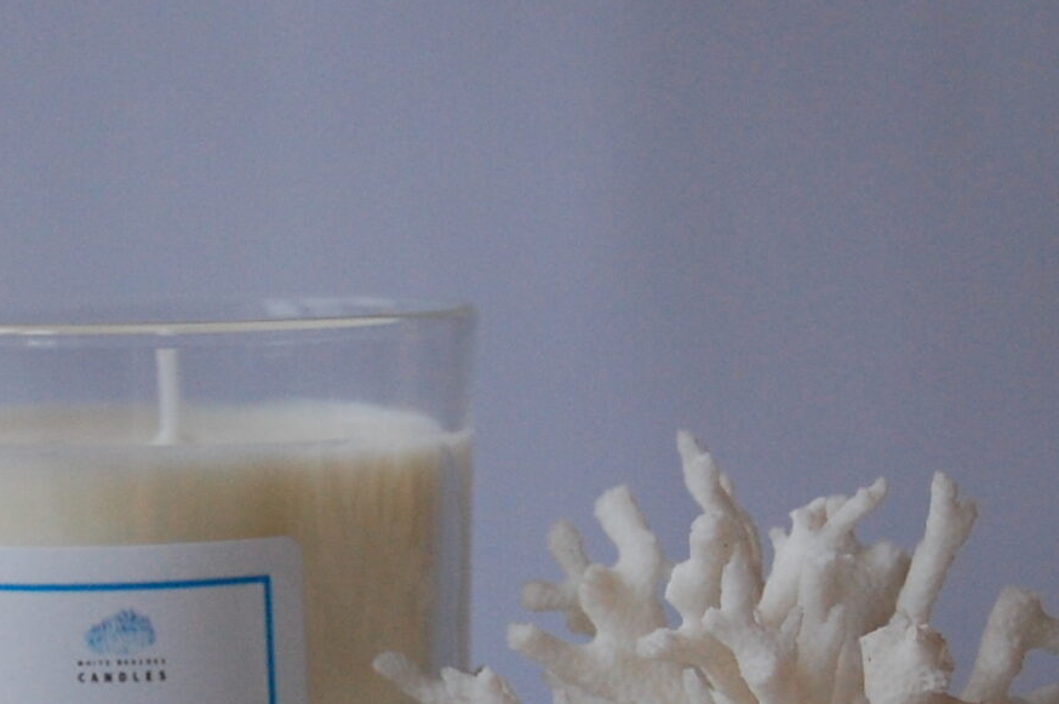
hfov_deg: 12.2
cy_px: 694
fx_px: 4908
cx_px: 109
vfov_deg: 8.2
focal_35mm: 167
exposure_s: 1/100
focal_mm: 38
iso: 800
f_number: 4.8
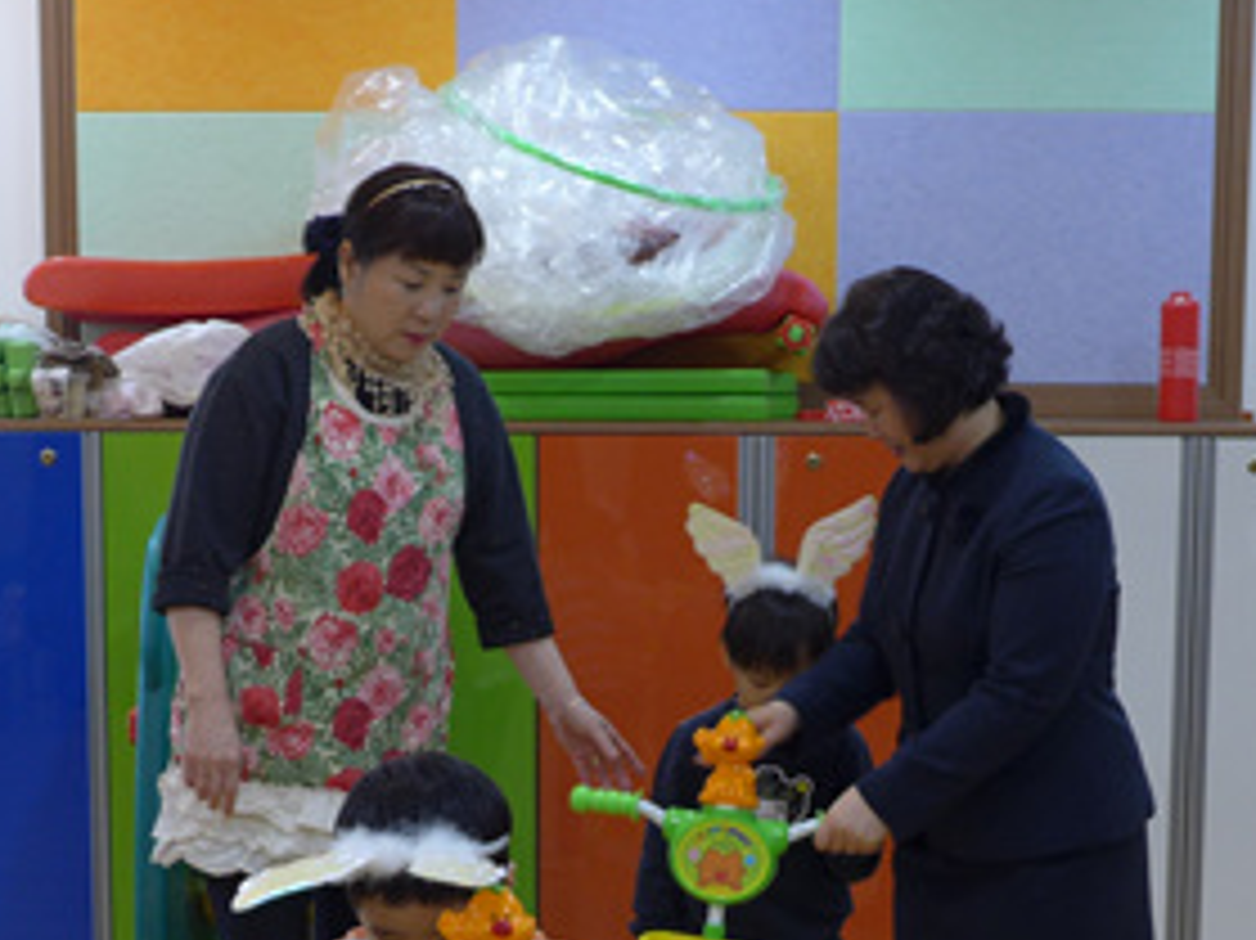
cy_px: 904
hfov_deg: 23.0
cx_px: 603
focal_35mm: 85
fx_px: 3083
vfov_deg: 17.0
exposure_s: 1/80
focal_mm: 7.3
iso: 100
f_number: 1.7
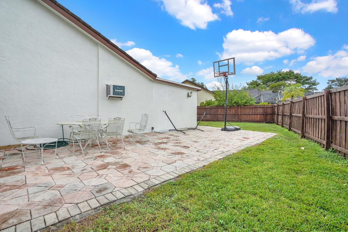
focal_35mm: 16
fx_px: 155
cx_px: 174
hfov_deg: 96.7
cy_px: 116
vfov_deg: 73.7
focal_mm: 16
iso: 800
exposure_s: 1/500
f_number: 8
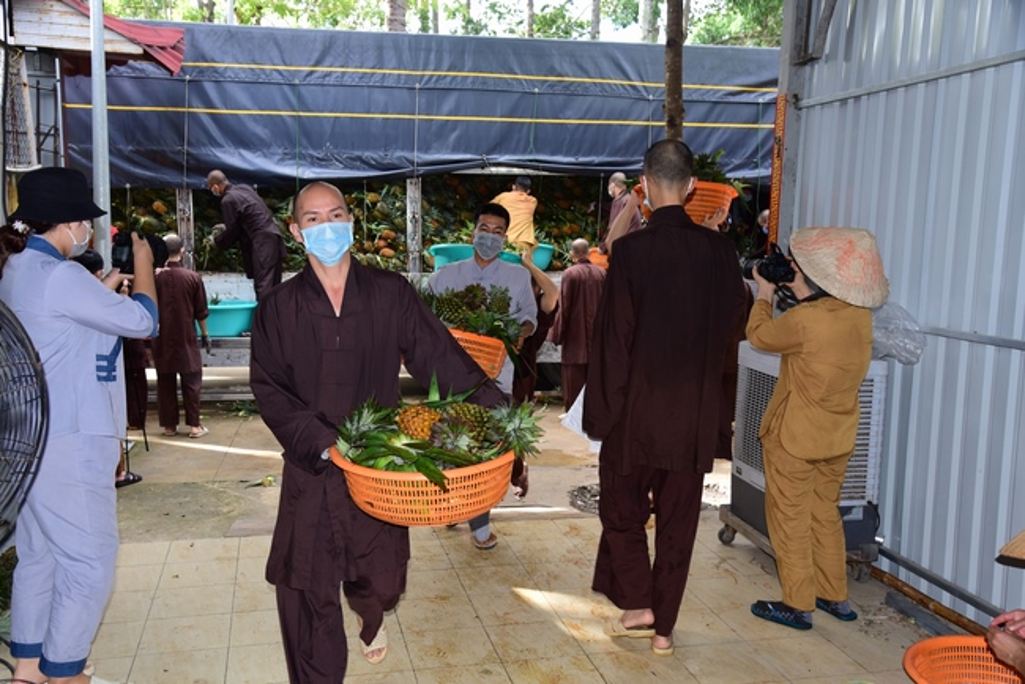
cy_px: 342
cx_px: 512
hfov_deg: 55.8
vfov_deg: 38.9
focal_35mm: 34
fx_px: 968
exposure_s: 1/125
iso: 400
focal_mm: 34
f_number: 6.3
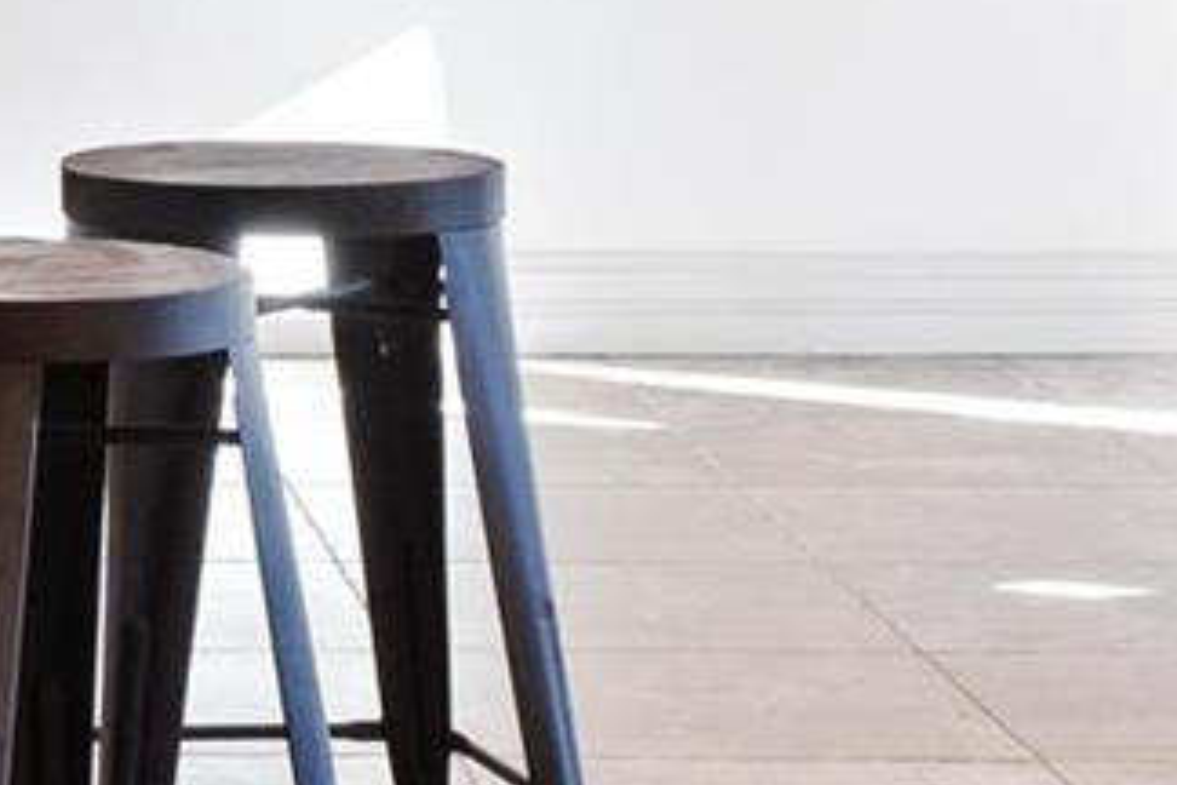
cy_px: -414
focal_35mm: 178
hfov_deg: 11.1
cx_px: -618
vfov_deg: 7.6
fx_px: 5819
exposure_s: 1/4
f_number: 6.3
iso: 400
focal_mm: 18
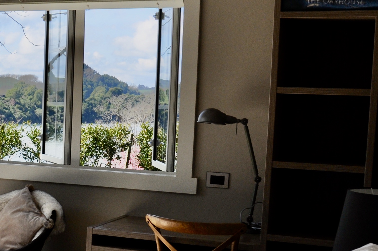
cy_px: 186
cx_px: -94
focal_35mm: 76
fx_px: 797
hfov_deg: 23.9
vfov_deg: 17.8
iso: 200
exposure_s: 1/320
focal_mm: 18
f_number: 9
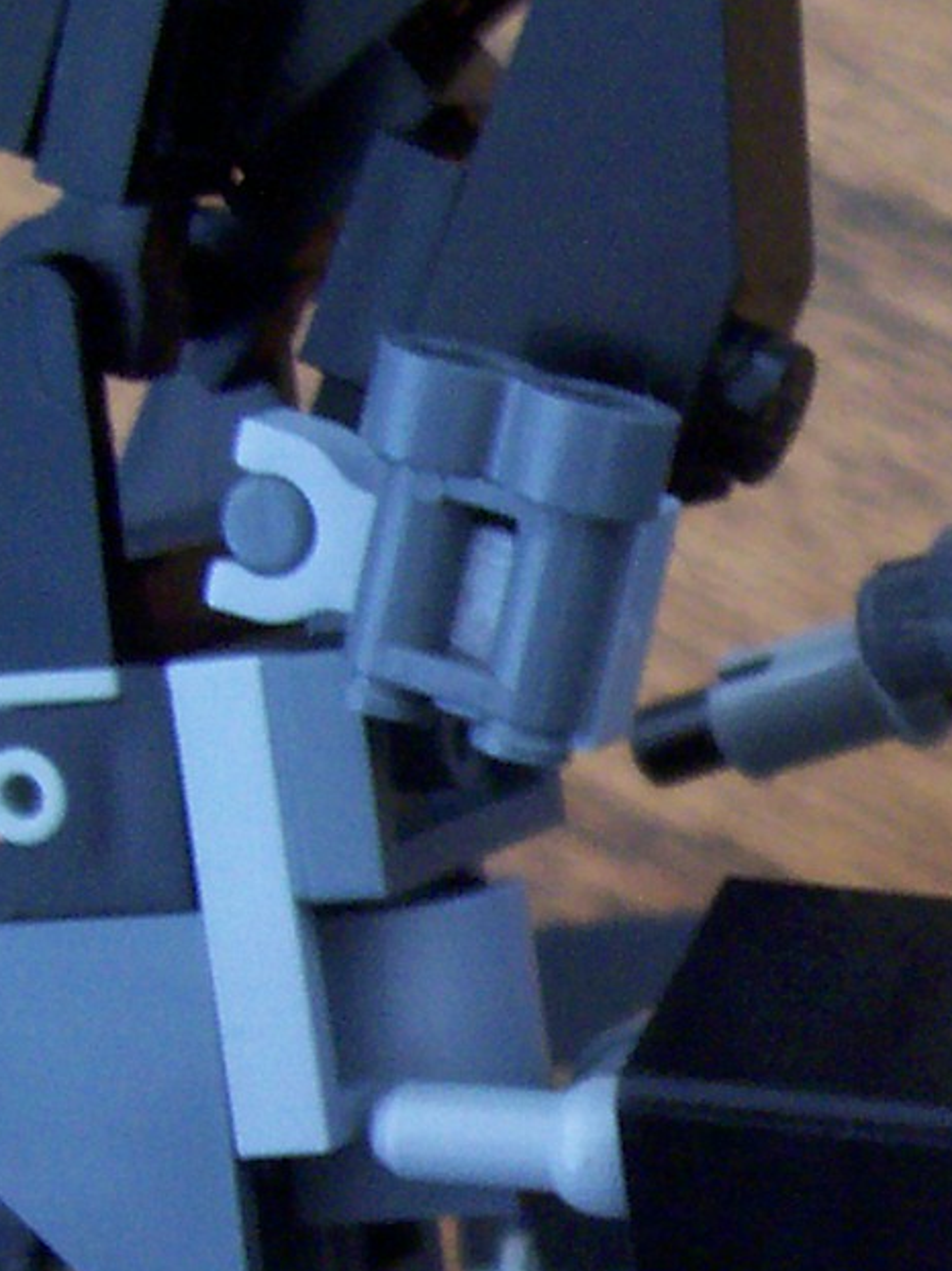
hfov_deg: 11.3
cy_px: 1224
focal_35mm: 126
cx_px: 1391
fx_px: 4623
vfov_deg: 15.4
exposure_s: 1/8
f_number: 2.7
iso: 160
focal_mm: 5.6
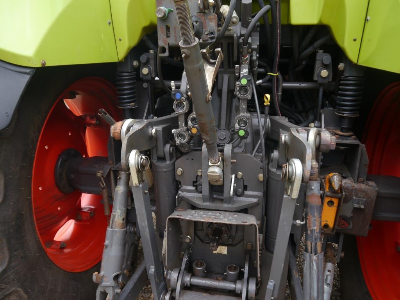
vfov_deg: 49.7
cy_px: 150
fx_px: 324
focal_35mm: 28
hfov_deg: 63.4
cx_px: 200
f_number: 4.5
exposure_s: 1/125
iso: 160
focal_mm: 14
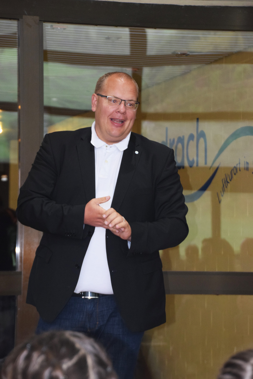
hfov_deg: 9.1
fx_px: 1581
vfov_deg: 13.7
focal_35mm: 150
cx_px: 126
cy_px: 190
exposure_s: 1/60
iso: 1600
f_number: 6
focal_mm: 100
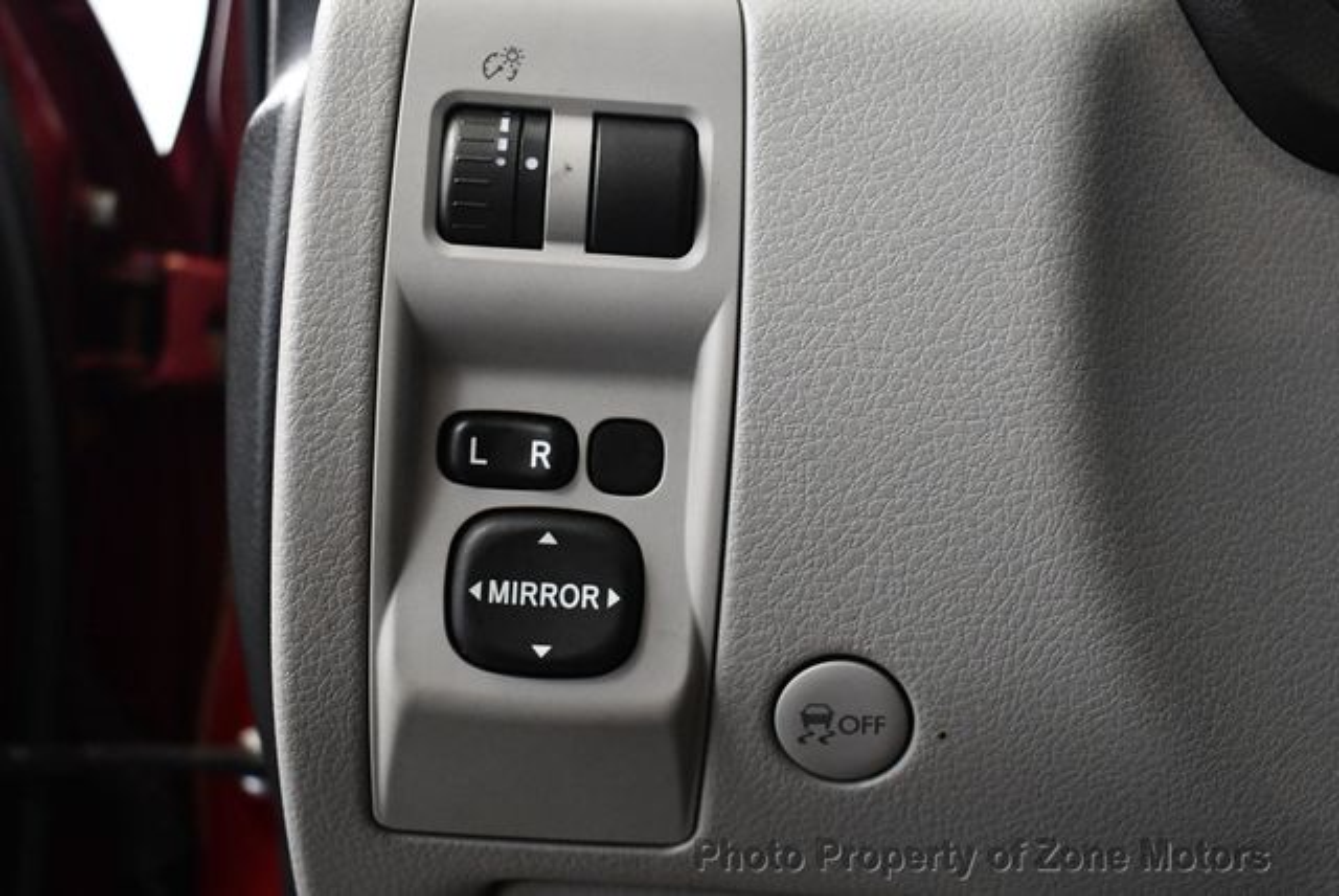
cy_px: 448
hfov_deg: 42.7
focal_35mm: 46
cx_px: 670
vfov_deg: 29.3
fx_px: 1712
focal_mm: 23
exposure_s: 1/125
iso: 2800
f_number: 3.8
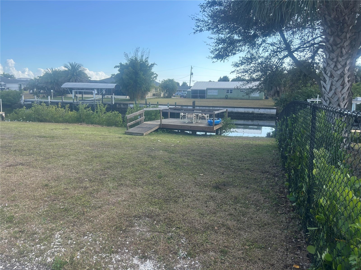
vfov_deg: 53.1
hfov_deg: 67.3
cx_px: 180
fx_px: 271
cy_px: 135
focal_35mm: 26
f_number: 1.5
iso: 50
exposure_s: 1/1934
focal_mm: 5.7
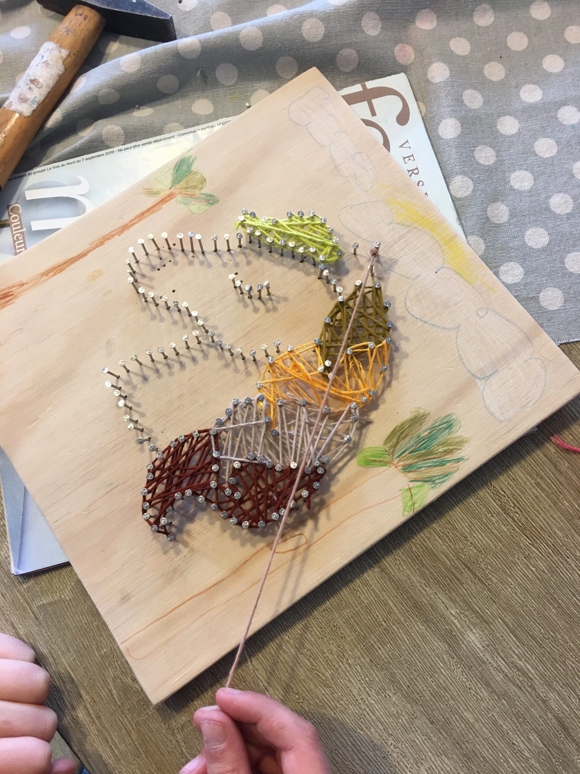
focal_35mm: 29
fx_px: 648
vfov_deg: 61.7
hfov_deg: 48.2
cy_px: 387
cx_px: 290
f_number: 2.2
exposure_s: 1/33
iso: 64
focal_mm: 4.15
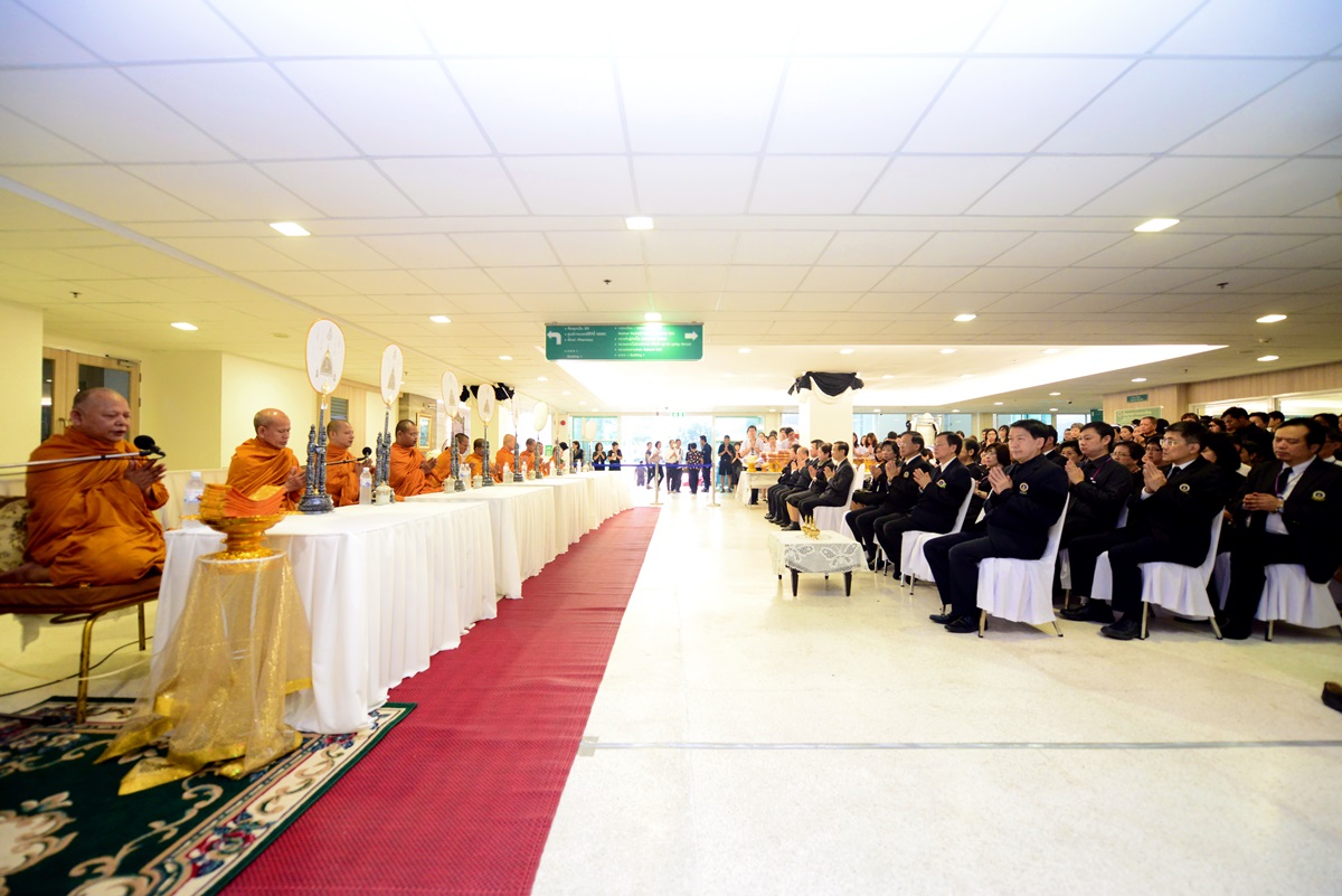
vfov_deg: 81.3
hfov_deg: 104.2
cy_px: 448
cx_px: 671
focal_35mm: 14
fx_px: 522
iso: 2500
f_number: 2.8
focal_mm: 14
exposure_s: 1/160
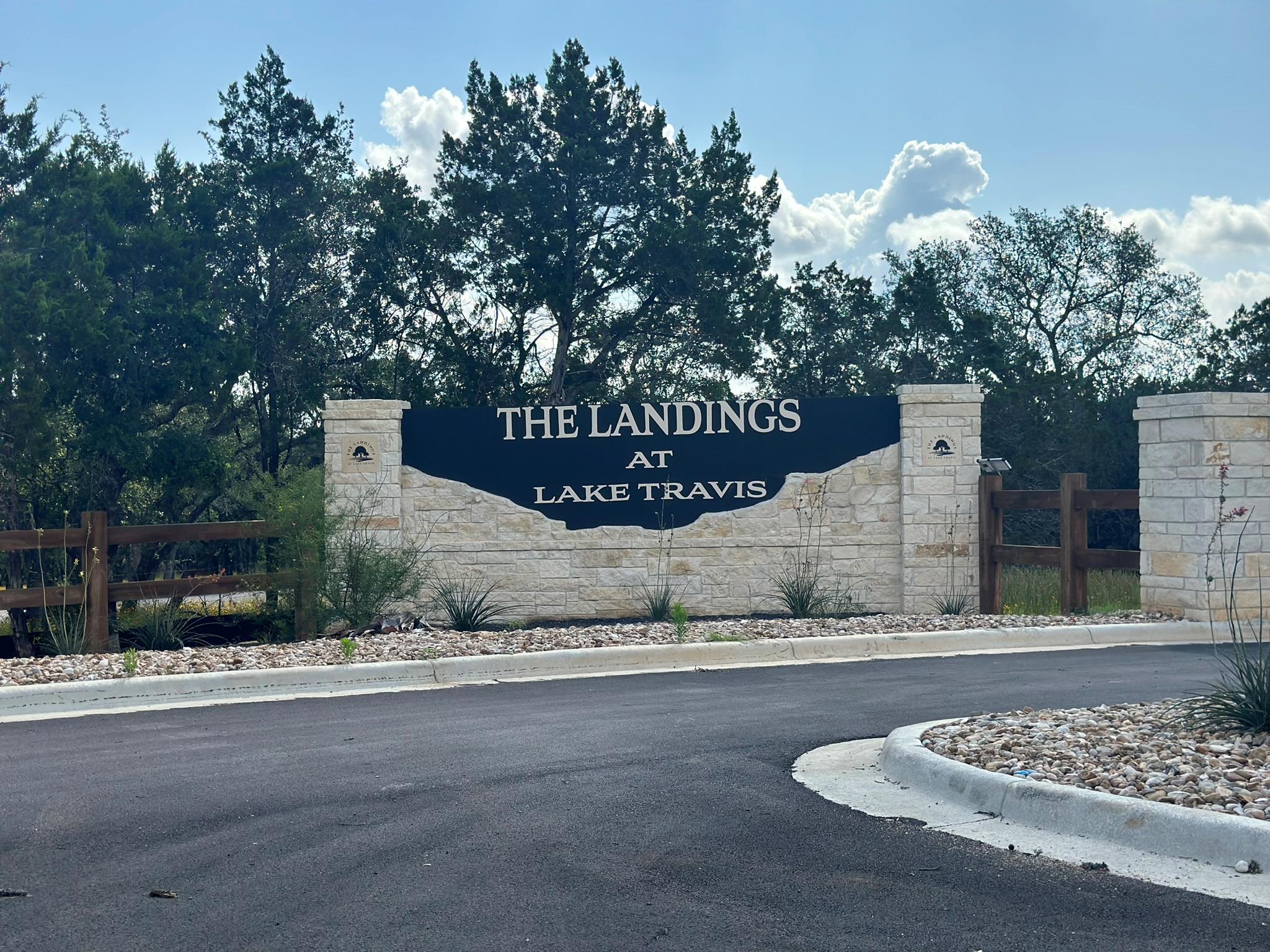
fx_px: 1761
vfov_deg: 30.3
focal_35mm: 48
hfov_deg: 39.7
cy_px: 476
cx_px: 635
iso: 80
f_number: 1.78
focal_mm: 6.86
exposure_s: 1/5000
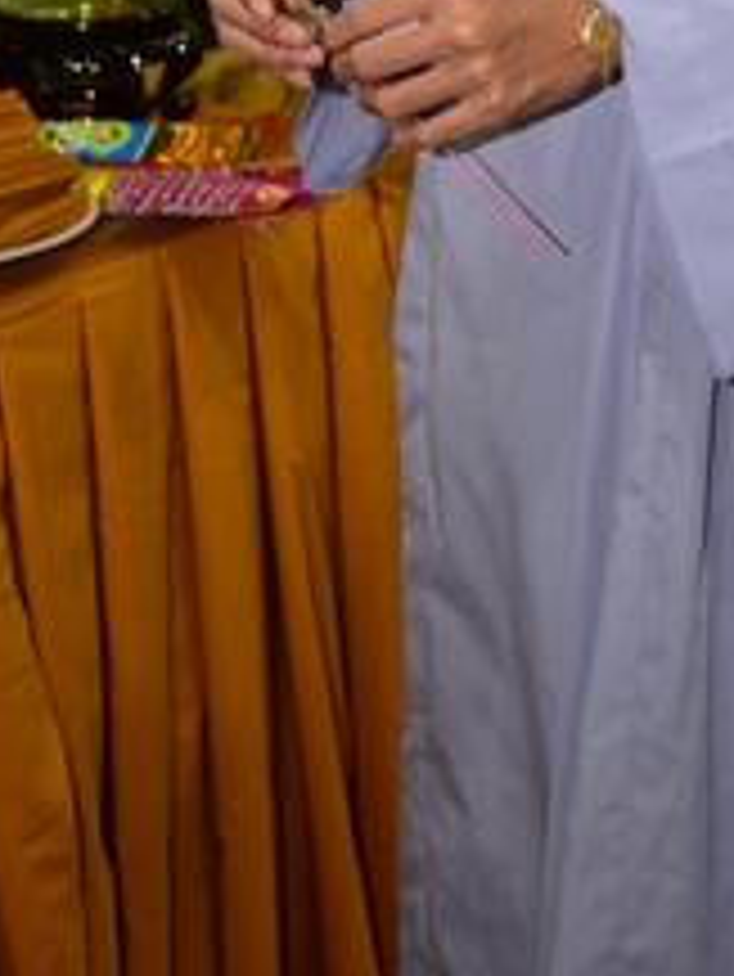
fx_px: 4717
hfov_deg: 8.9
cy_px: -436
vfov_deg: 11.4
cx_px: 637
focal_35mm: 167
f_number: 4.5
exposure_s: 1/40
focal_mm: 58
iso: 1000
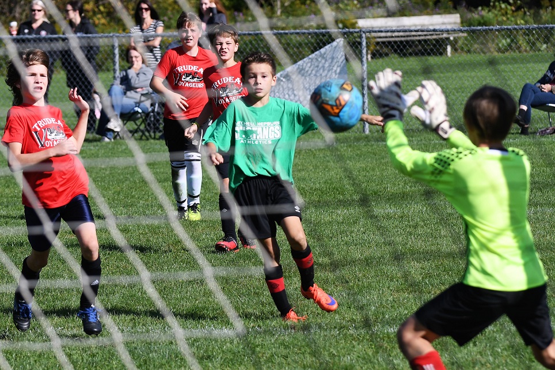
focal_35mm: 183
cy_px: 185
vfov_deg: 7.5
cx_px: 278
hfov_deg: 11.2
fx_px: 2820
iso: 140
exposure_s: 1/1000
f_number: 5
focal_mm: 122
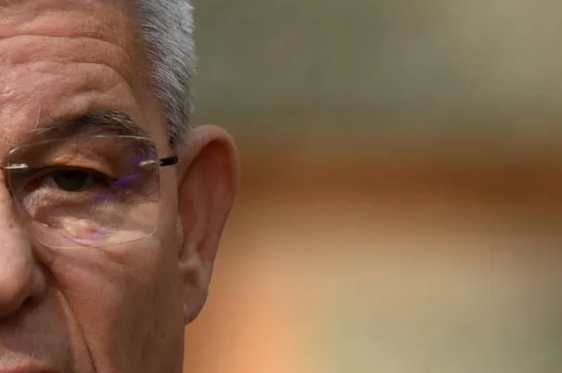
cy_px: 295
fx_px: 6161
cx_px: 48
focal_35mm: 395
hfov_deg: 5.2
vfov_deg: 3.5
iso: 1000
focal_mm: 195
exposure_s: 1/3200
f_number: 3.2
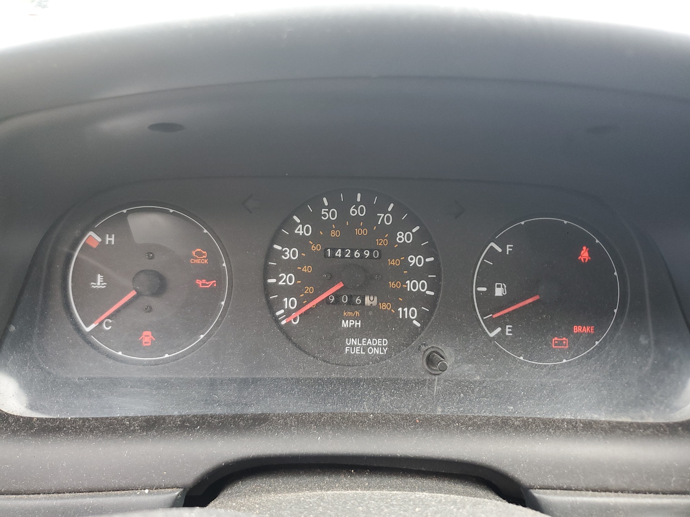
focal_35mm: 26
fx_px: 518
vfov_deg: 53.1
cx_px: 345
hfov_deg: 67.3
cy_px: 258
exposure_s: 1/120
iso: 86
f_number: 1.5
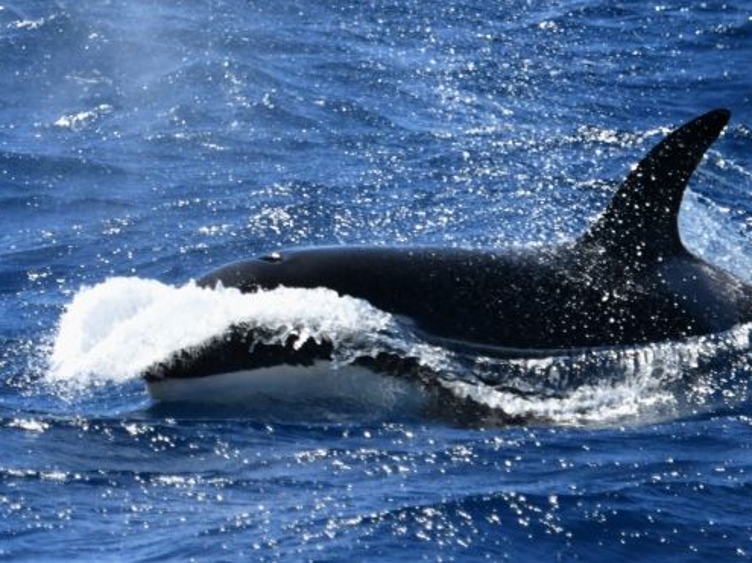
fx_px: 15181
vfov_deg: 2.1
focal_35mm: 699
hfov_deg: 2.8
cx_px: 308
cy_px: 160
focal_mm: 450
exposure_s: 1/8000
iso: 1800
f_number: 6
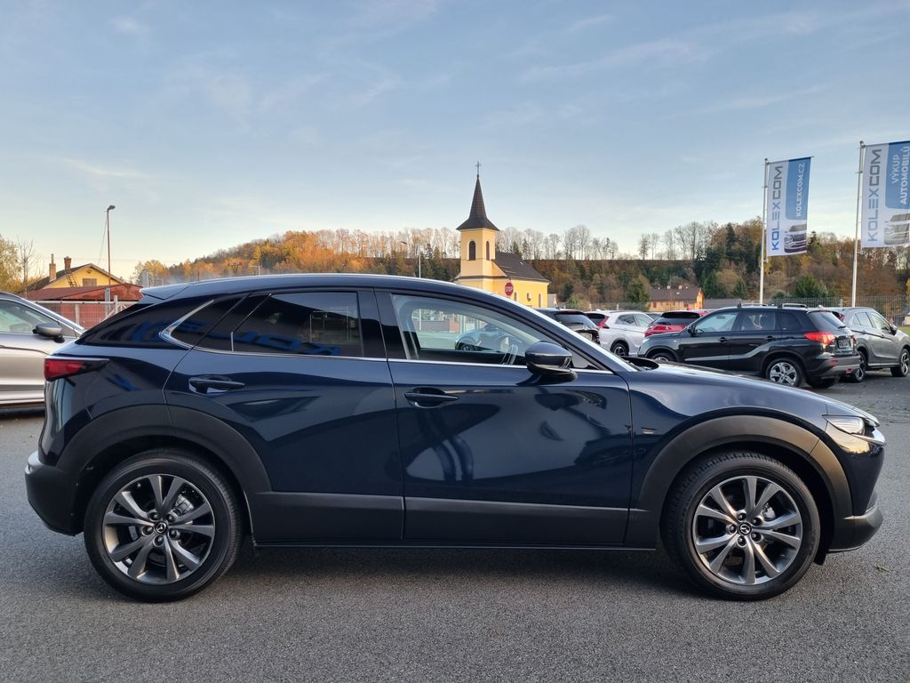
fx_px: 683
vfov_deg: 53.1
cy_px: 342
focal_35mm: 26
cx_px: 455
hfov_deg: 67.3
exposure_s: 1/100
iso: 80
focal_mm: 5.4
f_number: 1.8
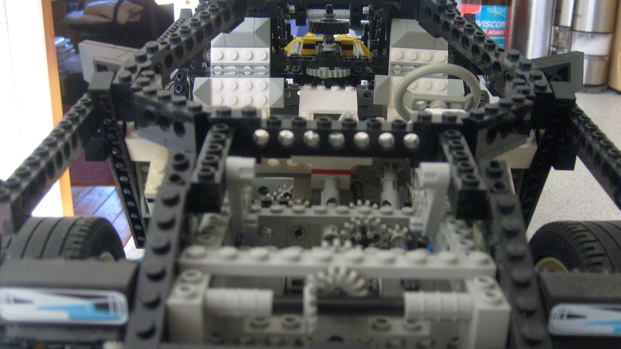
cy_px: 207
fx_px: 692
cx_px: 331
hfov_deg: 48.3
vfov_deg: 28.3
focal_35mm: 42
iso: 100
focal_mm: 5.8
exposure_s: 1/45
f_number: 2.8
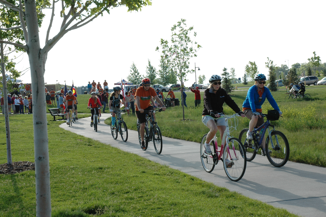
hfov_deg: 35.1
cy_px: 108
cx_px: 163
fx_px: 516
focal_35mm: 57
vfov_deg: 23.7
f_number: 8
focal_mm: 38
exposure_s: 1/250
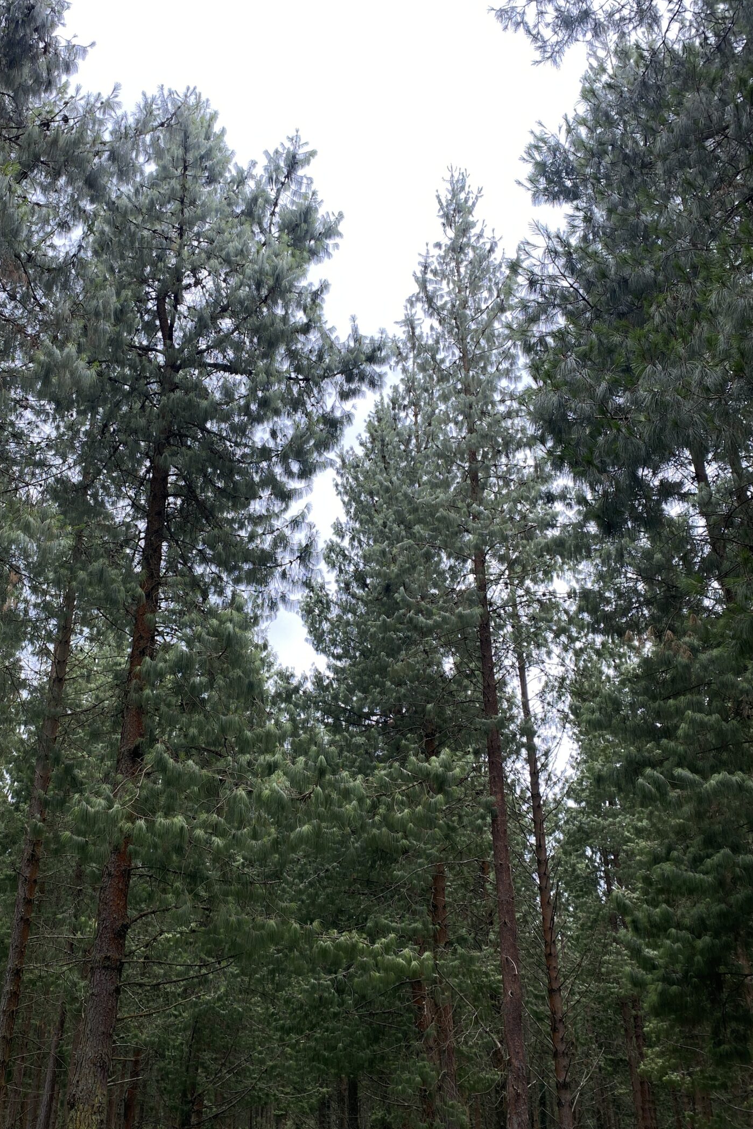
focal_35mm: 33
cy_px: 568
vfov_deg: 57.2
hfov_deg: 39.7
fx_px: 1035
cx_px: 280
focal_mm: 4.25
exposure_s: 1/316
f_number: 1.8
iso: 32
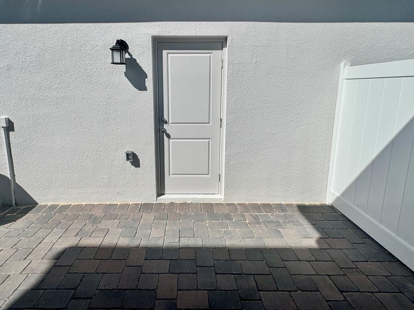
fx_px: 227
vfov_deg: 68.1
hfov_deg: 84.5
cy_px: 127
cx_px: 189
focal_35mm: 19
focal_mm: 2.22
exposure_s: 1/5650
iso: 32
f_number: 2.2
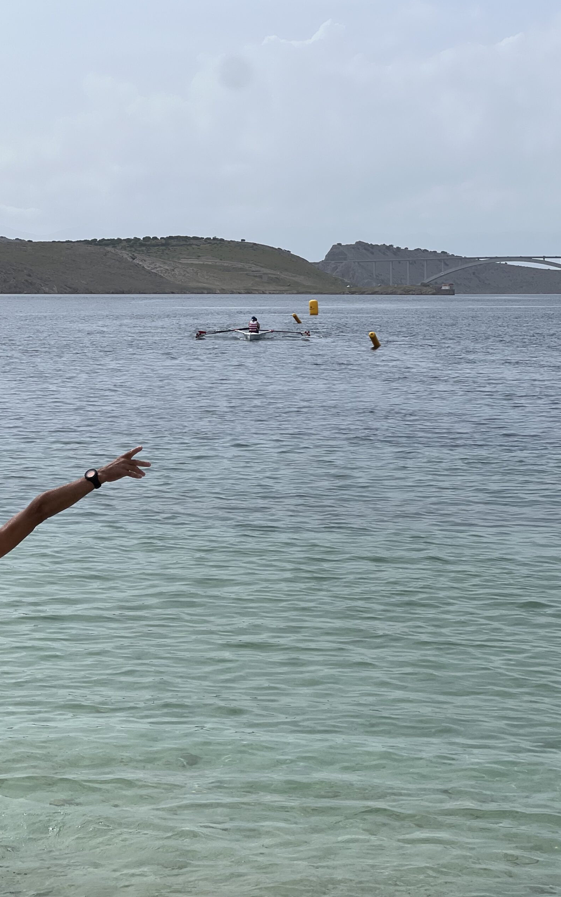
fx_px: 2005
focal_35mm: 82
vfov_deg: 25.2
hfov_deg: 15.9
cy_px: 448
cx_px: 246
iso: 32
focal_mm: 9
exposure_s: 1/1410
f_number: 2.8
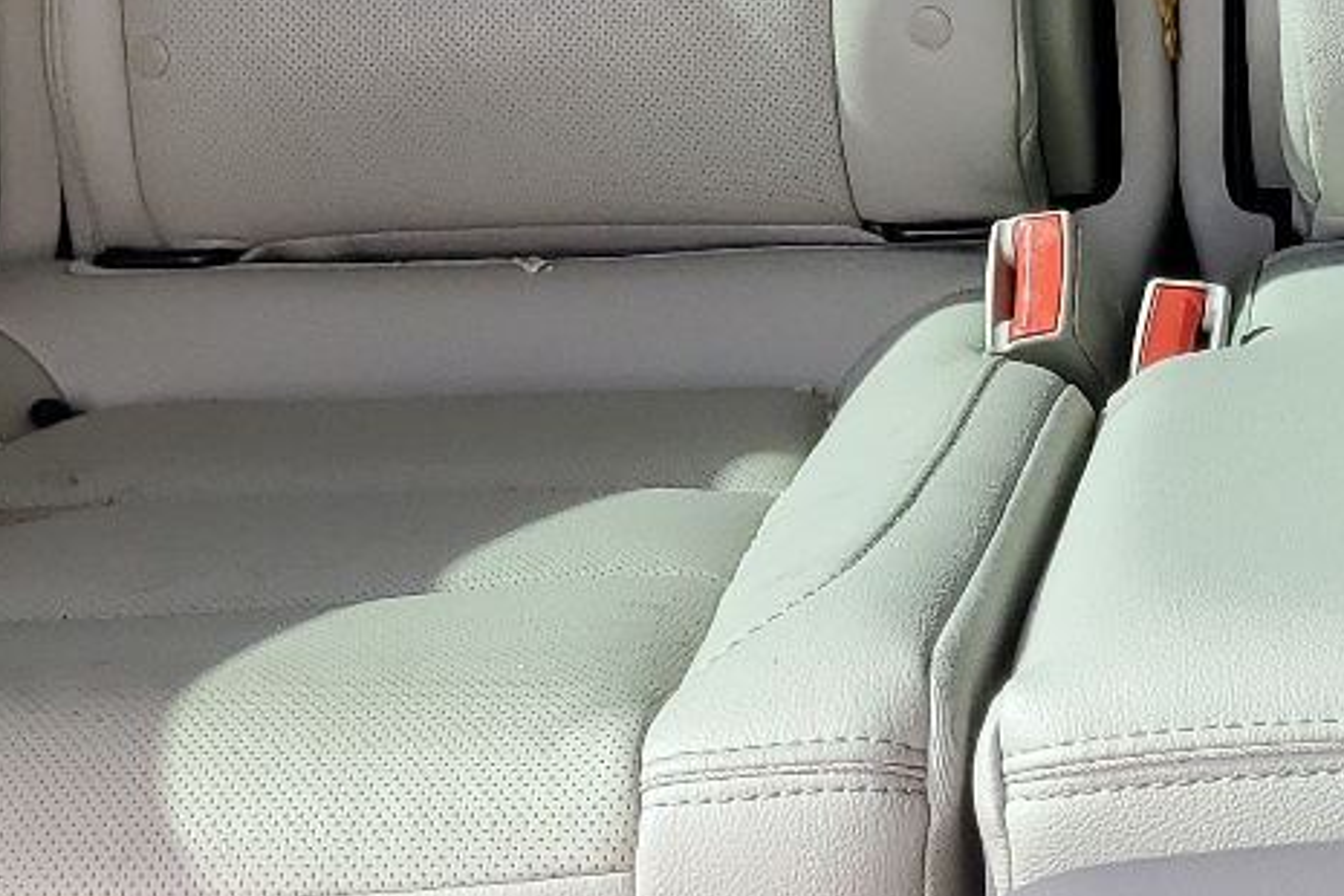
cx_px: 1512
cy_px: -653
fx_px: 3472
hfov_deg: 20.8
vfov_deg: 13.4
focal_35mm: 93
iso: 50
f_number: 1.5
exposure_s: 1/139
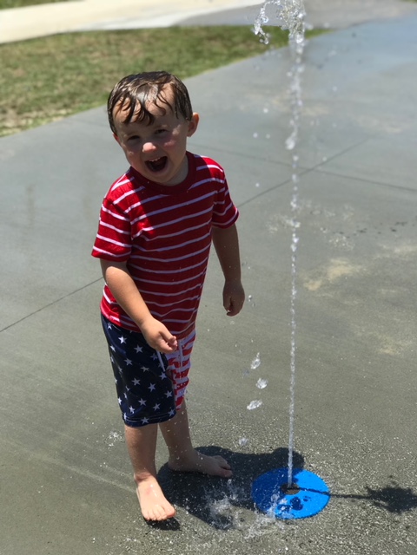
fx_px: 916
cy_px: 278
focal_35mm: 57
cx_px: 208
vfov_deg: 33.8
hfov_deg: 25.7
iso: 20
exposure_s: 1/1064
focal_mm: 6.6
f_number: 2.8
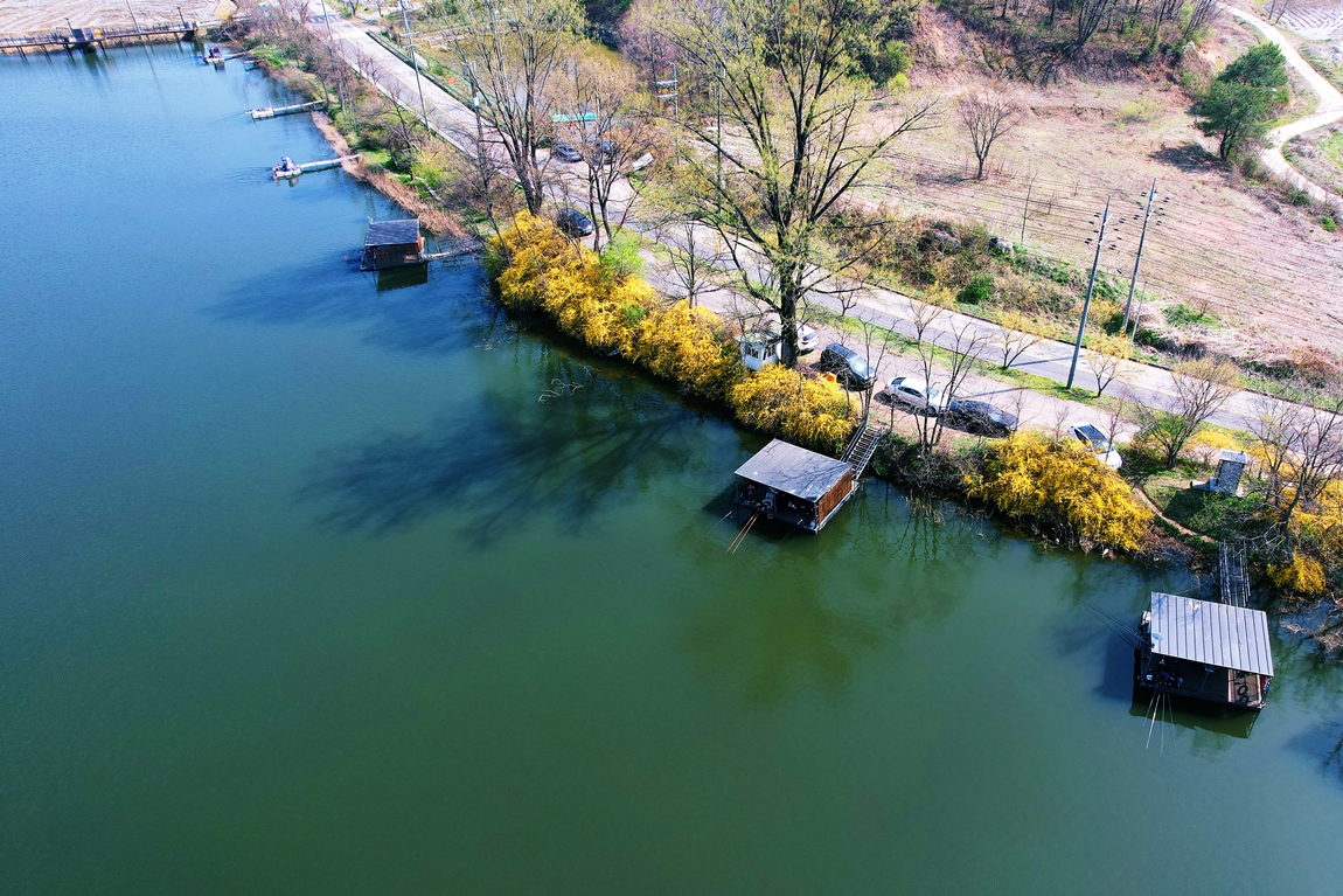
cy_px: 448
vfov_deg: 57.2
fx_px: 821
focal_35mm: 22
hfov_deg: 78.6
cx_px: 672
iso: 100
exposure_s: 1/725
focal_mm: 8.38
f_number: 2.8
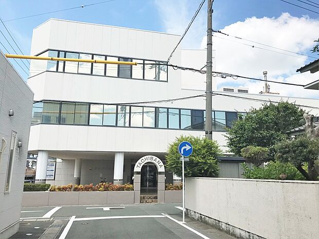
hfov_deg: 63.4
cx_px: 160
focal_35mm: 28
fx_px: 258
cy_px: 120
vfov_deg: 49.7
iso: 20
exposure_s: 1/2740
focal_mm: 3.99
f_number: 1.8
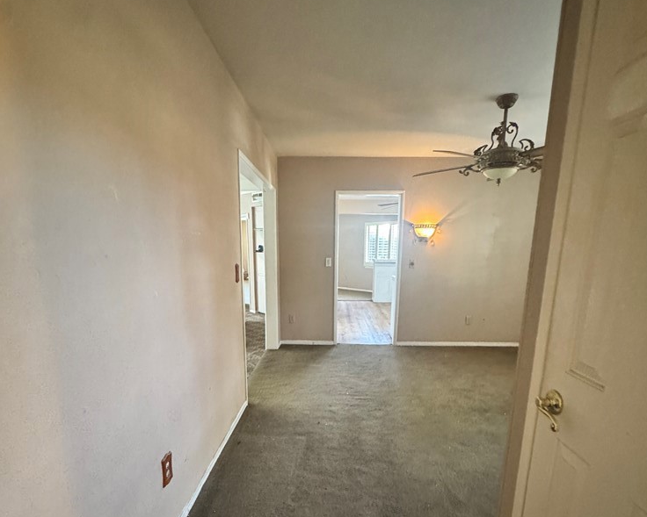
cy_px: 324
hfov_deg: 83.3
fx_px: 364
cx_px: 323
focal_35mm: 19
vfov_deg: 69.7
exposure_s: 1/60
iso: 1000
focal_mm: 2.22
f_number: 2.2
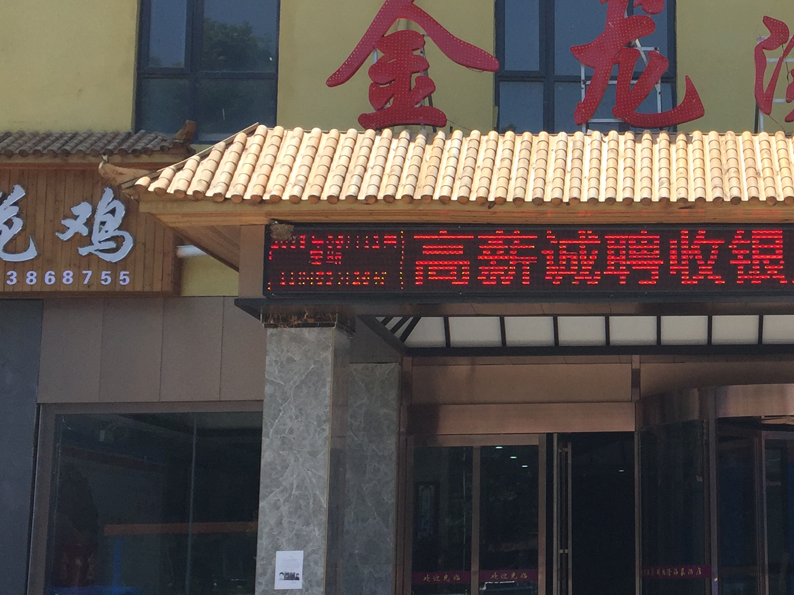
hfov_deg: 29.8
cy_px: 350
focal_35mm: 61
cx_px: 768
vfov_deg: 24.0
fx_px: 1399
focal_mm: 4.15
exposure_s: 1/1980
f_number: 2.2
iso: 32
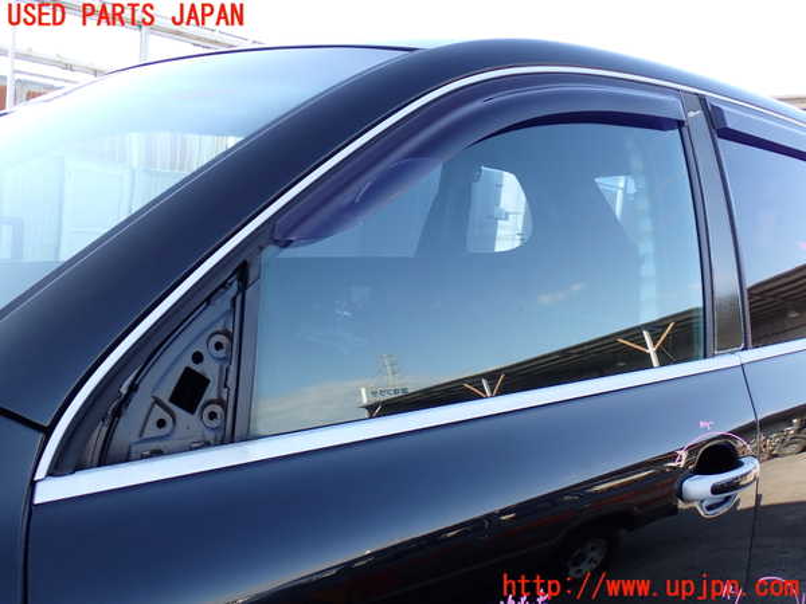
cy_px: 302
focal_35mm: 36
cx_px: 403
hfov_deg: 51.4
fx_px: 838
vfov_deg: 39.7
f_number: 3.5
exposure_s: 1/125
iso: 100
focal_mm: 6.37
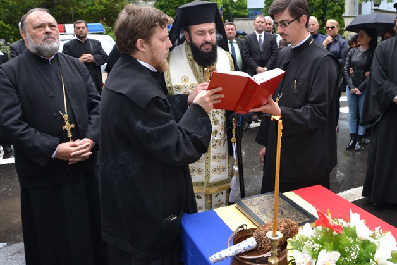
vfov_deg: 39.9
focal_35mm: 33
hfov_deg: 56.9
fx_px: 364
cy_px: 113
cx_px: 233
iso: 320
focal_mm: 18
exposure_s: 1/125
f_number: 5.6
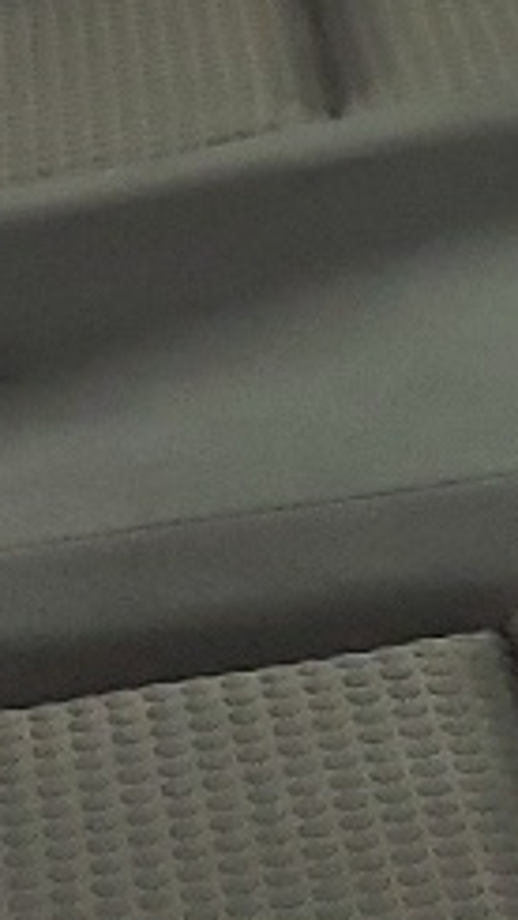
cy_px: -135
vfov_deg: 11.4
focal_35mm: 185
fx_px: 4513
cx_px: -41
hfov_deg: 6.5
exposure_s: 1/30
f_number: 1.5
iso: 271
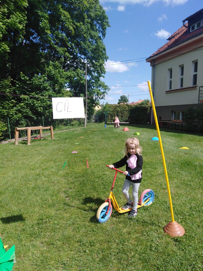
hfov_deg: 53.1
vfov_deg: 67.3
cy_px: 136
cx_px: 102
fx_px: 203
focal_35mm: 26
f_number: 2.2
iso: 100
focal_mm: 3.46
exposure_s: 1/1015
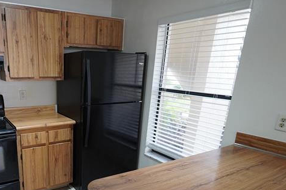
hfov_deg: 62.8
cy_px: 136
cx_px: 80
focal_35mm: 28
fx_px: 221
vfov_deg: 45.4
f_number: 2.8
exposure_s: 1/160
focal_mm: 11
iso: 1600
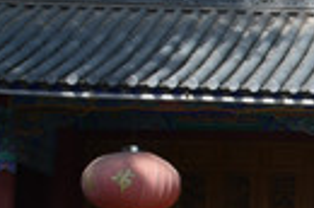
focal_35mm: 185
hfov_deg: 10.1
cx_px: 691
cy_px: 273
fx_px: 1610
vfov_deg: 7.3
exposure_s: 1/80
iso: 200
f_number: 13
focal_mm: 27
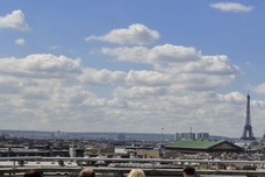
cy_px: 130
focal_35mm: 70
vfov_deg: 19.3
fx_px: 515
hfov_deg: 28.5
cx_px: 195
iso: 200
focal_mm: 38
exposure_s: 1/160
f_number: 18
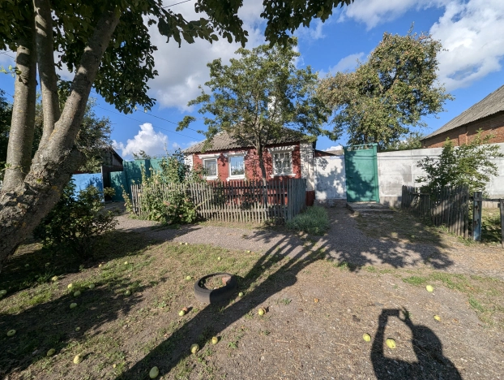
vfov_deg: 90.0
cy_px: 190
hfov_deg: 106.1
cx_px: 252
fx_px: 189
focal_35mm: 13
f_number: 2.2
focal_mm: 1.95
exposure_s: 1/1842
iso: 46
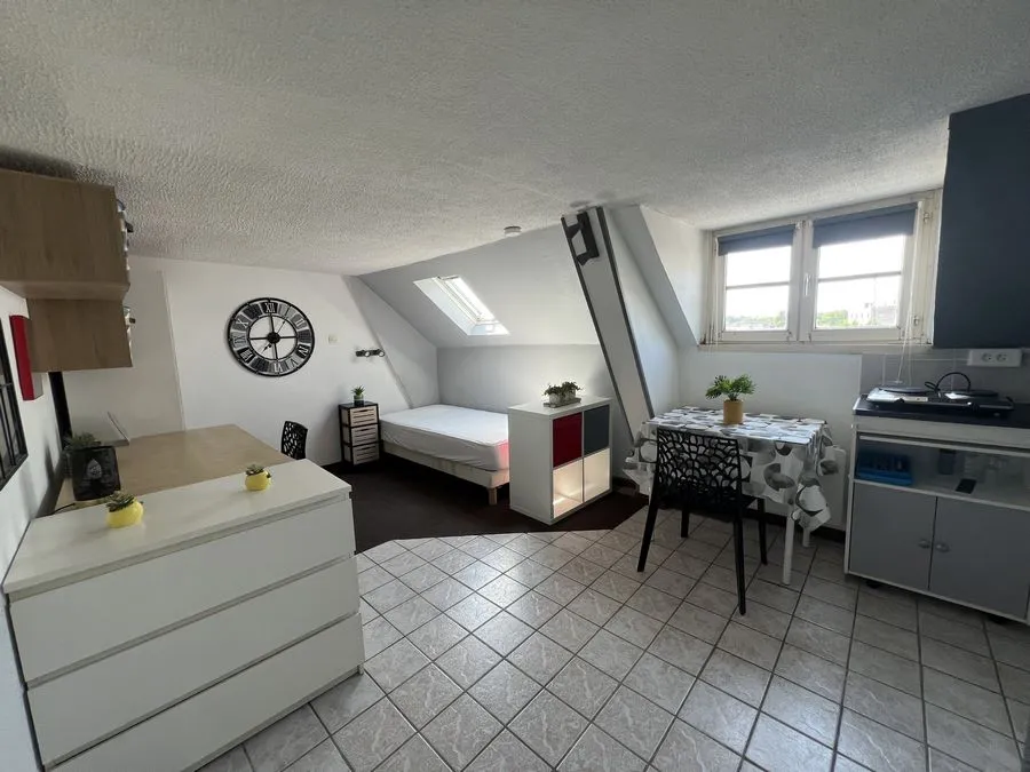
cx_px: 515
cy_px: 386
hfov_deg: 106.2
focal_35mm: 13
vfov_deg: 89.9
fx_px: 387
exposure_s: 1/99
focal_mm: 1.57
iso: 64
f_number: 1.8
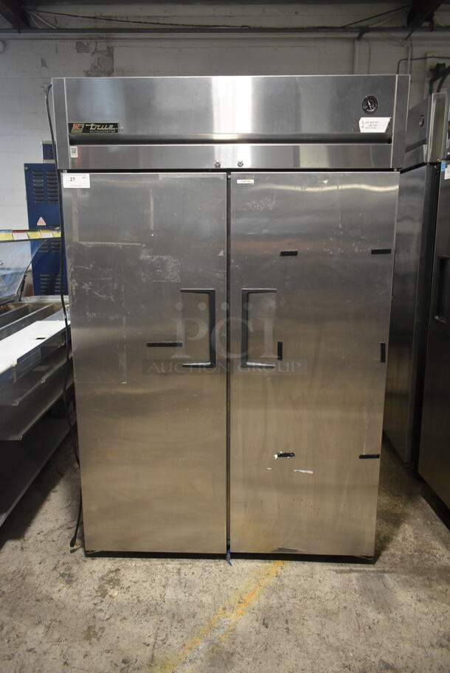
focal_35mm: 27
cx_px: 225
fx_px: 505
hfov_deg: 48.0
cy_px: 336
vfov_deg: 67.3
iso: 1400
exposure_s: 1/60
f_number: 4
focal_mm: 18
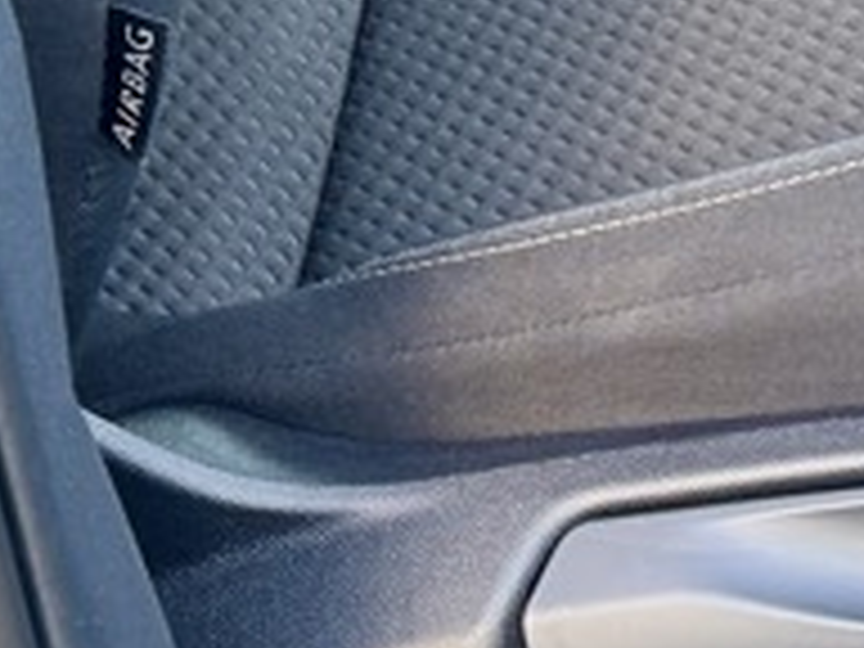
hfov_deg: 13.0
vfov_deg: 8.7
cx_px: 1148
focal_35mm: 146
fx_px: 3644
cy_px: -1152
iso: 125
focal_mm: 6.76
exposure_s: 1/121
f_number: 1.78
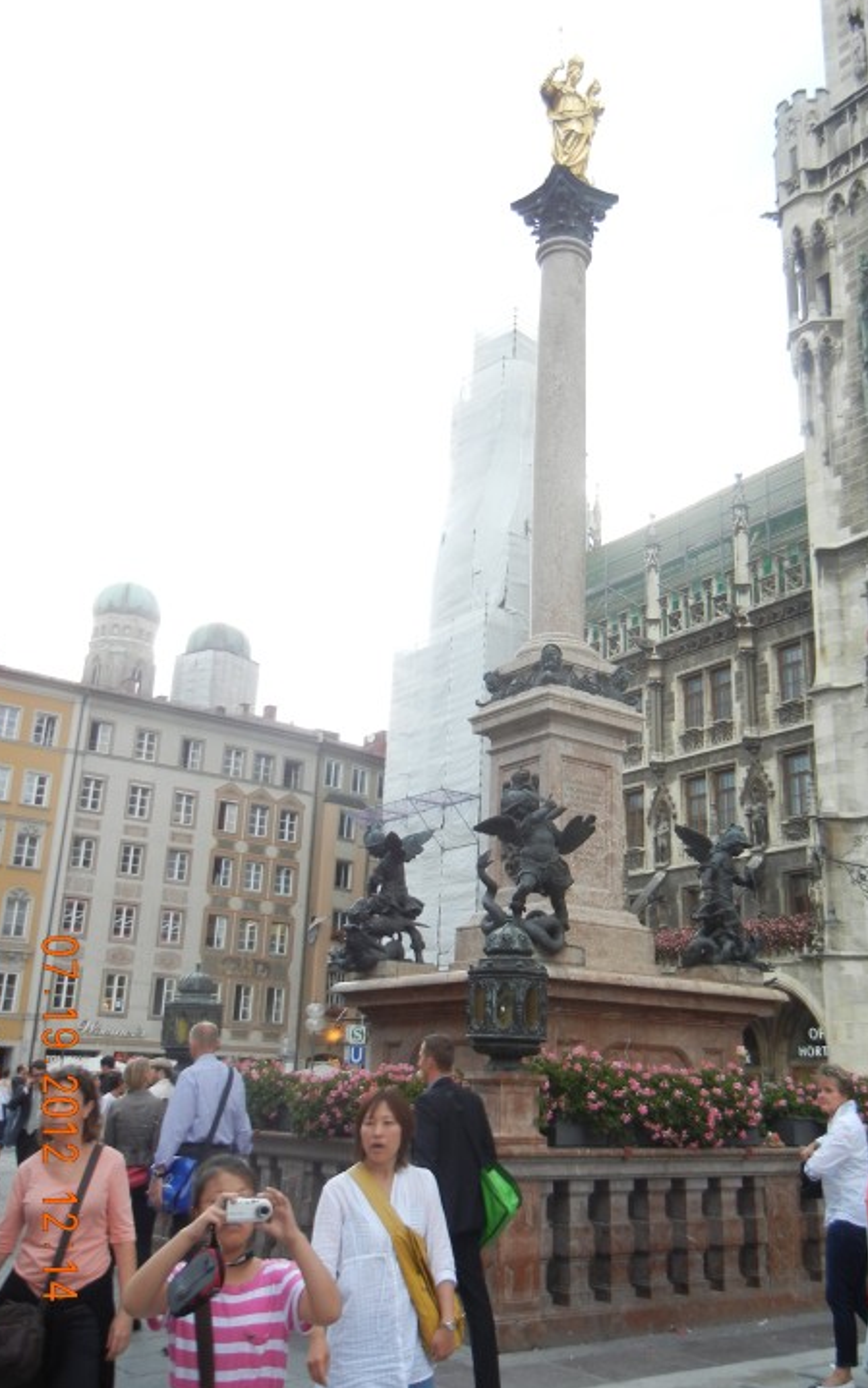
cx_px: 501
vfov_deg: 56.7
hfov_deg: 37.2
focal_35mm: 34
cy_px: 650
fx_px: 1286
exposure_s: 1/105
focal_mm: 5.4
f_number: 3.5
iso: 160
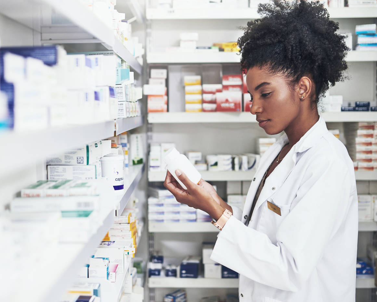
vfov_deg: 32.7
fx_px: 513
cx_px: 169
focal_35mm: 46
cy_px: 147
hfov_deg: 40.3
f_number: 1.8
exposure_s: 1/80
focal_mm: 35
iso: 250
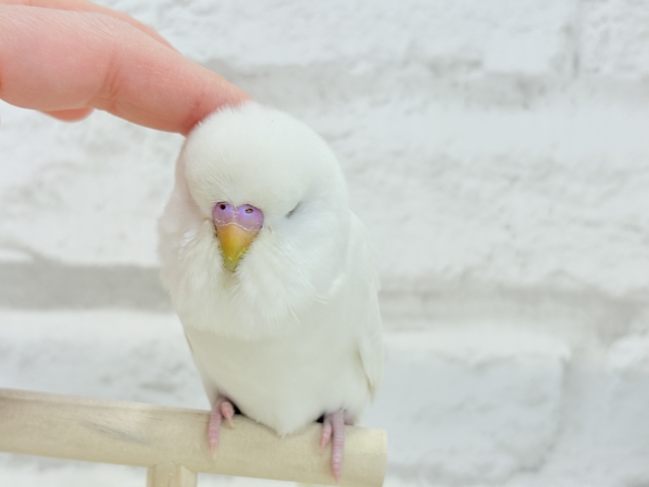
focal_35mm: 52
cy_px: 244
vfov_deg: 28.0
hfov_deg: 36.8
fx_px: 975
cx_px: 324
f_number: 1.6
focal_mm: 5.96
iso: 32
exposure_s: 1/50
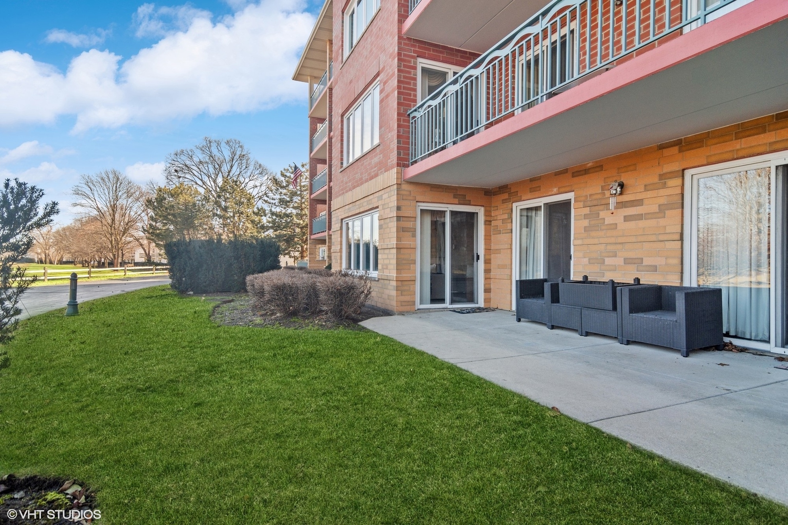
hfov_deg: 90.0
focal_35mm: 18
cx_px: 394
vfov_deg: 67.4
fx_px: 394
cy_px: 262
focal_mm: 12
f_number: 8
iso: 200
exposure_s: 1/250
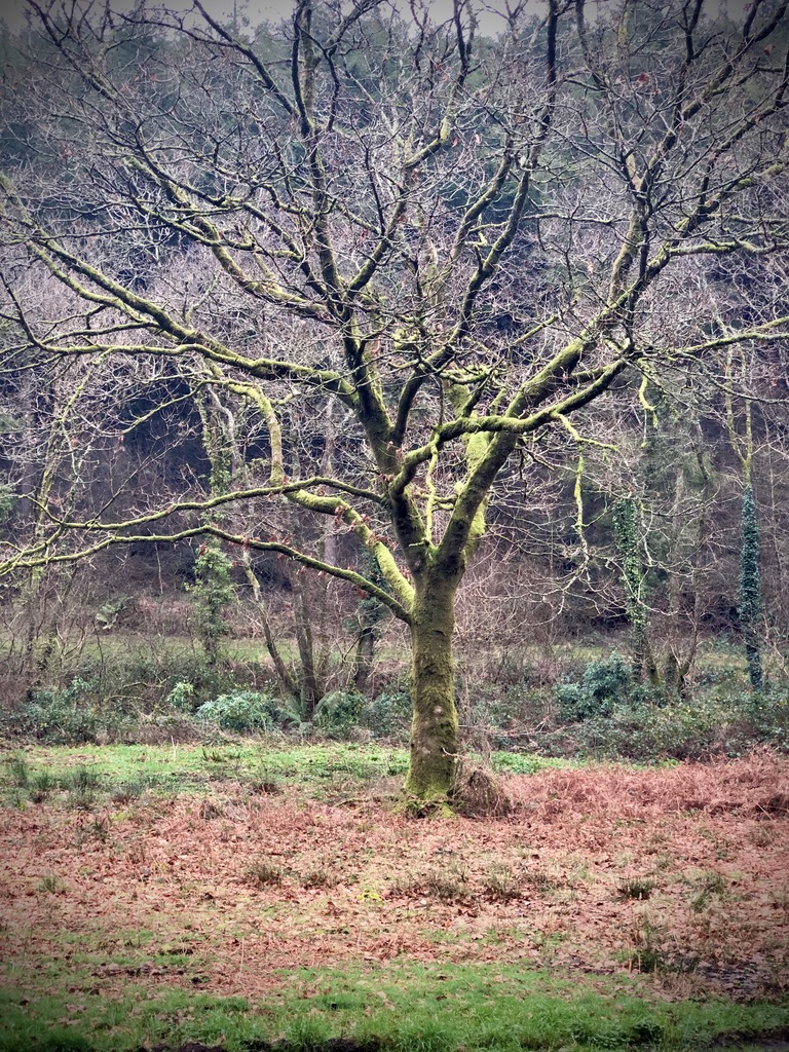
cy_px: 526
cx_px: 394
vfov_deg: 36.8
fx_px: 1580
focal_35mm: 52
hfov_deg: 28.0
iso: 50
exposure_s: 1/60
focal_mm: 6
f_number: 2.4
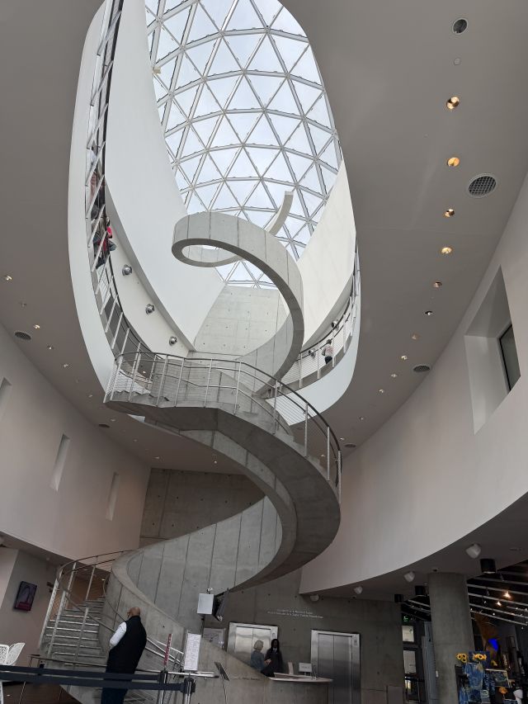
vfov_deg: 71.6
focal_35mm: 24
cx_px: 264
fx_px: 488
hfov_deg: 56.8
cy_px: 352
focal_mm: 6.76
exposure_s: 1/708
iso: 100
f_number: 1.78
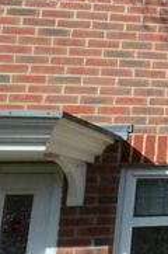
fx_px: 408
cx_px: 456
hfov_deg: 13.0
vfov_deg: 34.4
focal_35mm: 58
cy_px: 152
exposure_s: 1/1250
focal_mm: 10
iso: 4000
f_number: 18
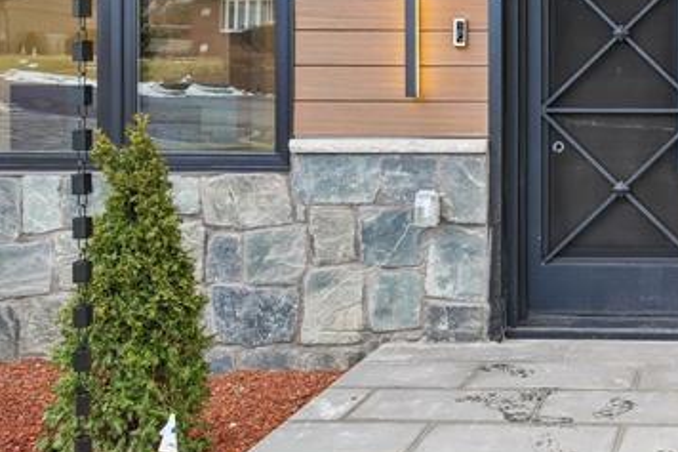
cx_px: 699
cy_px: 122
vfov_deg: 28.8
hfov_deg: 37.5
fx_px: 866
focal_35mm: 46
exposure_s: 1/25
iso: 400
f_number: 8
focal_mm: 16
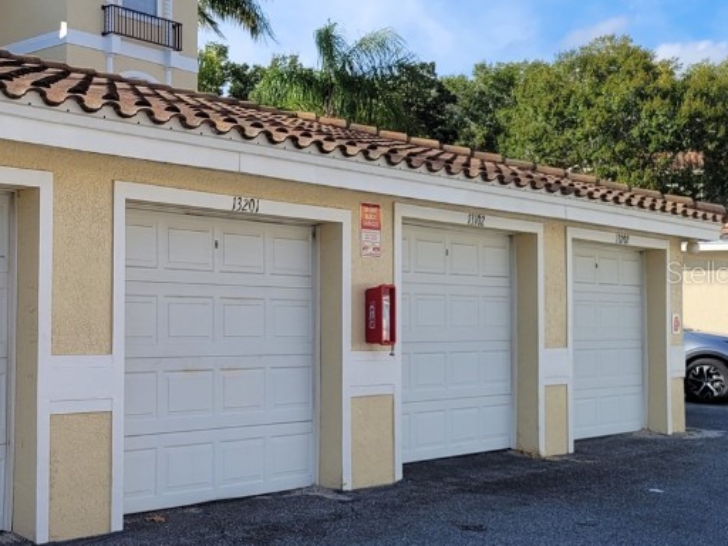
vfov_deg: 28.0
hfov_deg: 34.7
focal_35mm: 52
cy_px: 272
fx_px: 1094
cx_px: 73
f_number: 1.8
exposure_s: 1/1839
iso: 40
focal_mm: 5.4
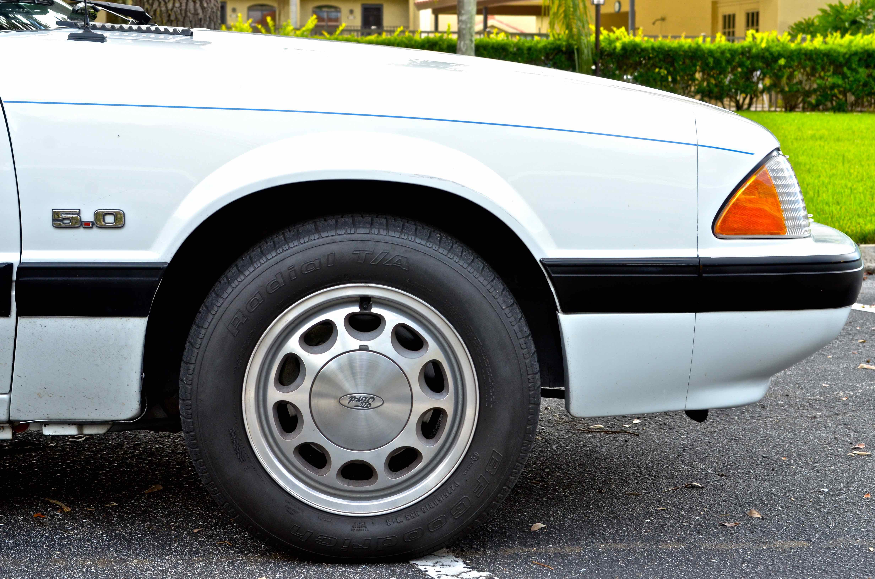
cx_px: 438
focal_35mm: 75
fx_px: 1819
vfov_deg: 18.1
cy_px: 290
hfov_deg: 27.0
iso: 400
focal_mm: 50
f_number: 8
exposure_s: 1/160
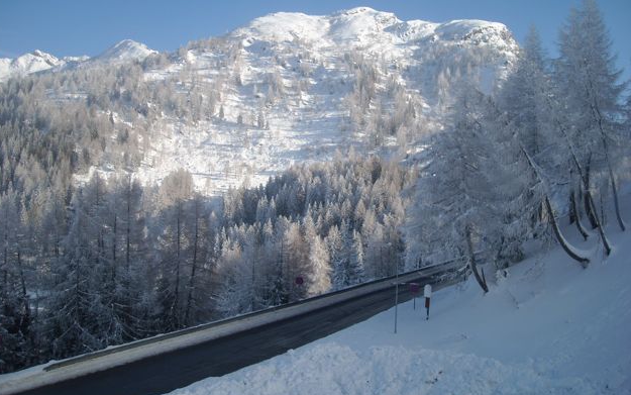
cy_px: 178
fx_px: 654
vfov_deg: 33.6
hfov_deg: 51.5
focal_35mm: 38
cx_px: 309
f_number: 5.6
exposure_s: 1/260
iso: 64
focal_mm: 5.7
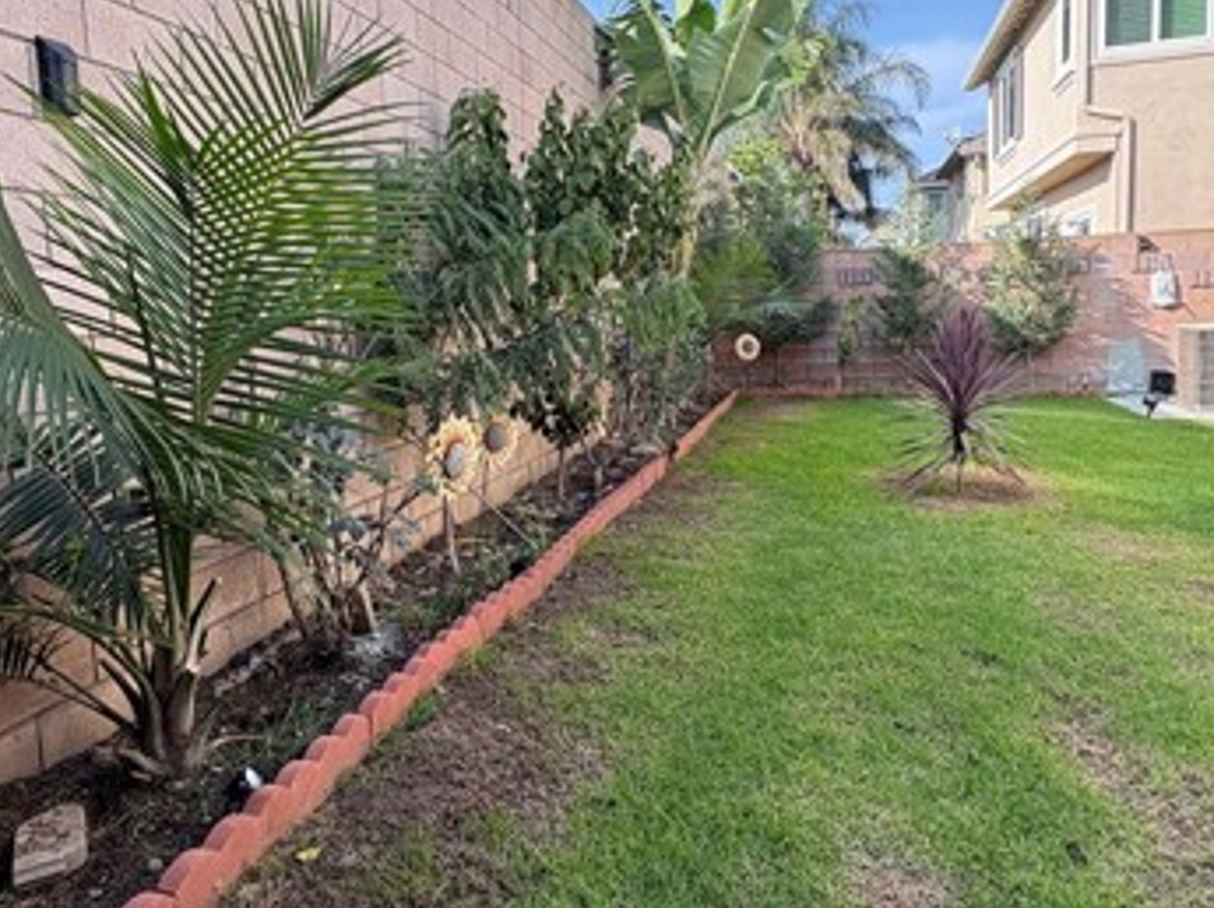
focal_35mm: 26
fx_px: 911
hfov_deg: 67.3
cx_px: 567
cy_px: 408
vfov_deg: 52.9
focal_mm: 2.22
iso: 64
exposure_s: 1/317
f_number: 2.2
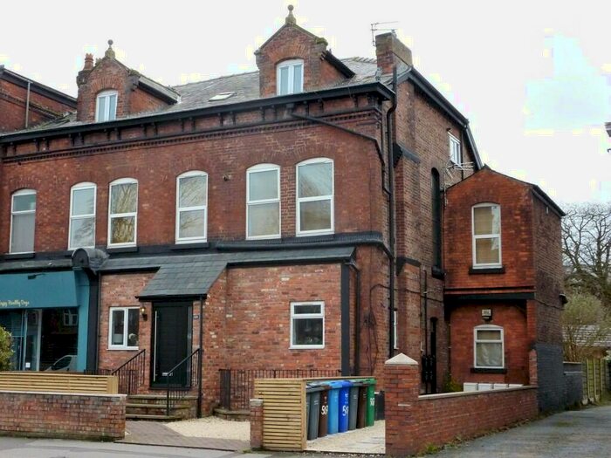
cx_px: 306
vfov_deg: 32.2
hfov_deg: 42.1
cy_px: 229
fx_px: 794
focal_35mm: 45
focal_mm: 7.3
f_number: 5
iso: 400
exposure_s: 1/500
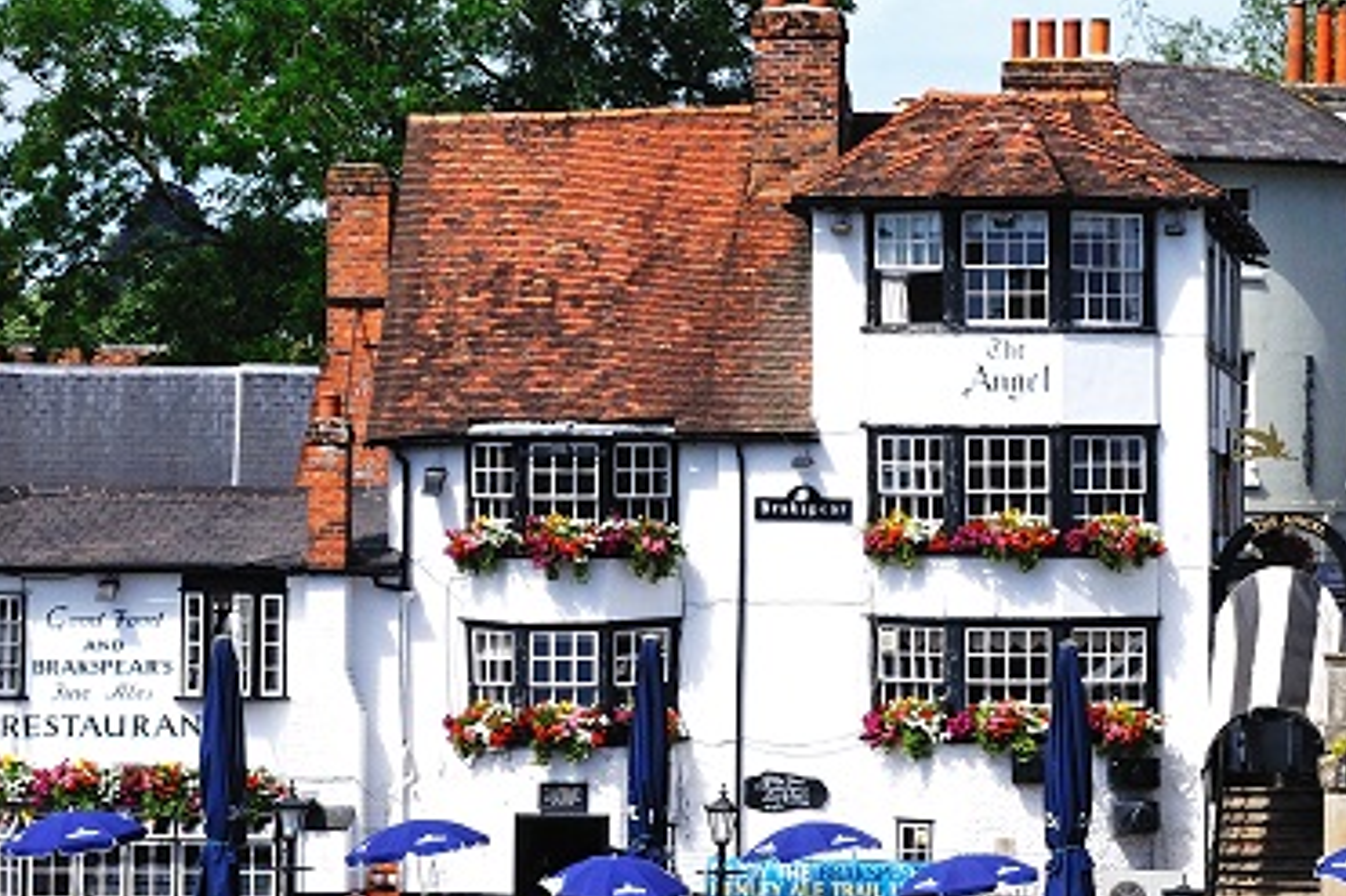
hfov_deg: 12.5
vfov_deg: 8.4
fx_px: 6129
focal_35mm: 164
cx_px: 1049
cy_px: 515
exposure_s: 1/320
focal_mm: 52
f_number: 13
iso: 200
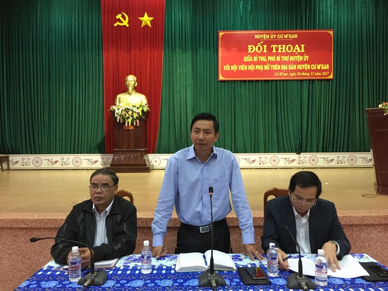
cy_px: 146
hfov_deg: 61.7
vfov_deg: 48.2
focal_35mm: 29
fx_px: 325
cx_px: 194
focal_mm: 4.15
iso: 125
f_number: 2.2
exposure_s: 1/8
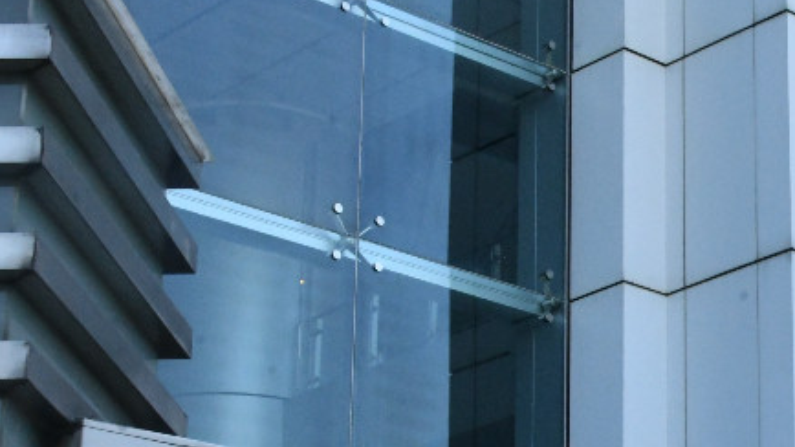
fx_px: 2276
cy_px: 471
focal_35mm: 108
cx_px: 965
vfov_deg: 11.1
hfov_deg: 18.7
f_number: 22
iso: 2000
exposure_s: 1/200
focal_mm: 28
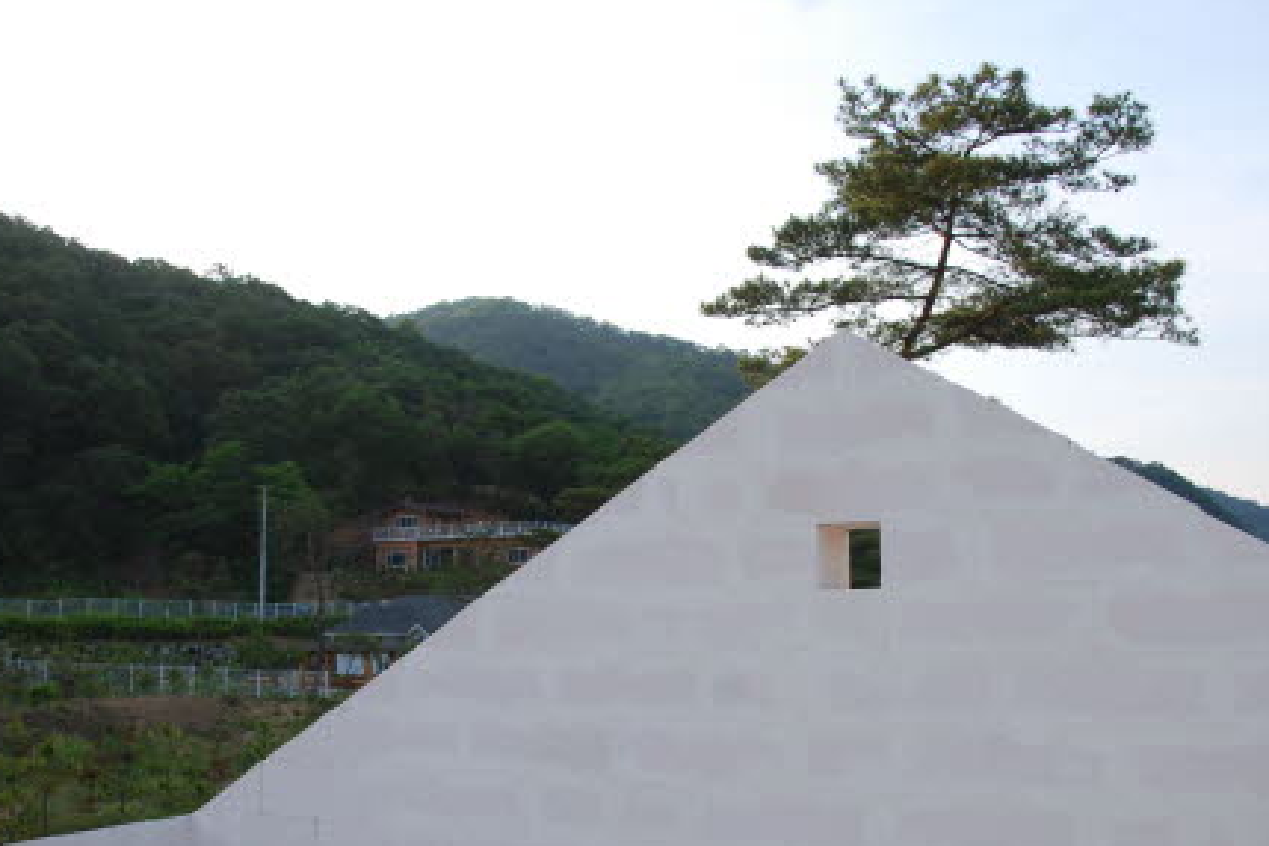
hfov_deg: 54.3
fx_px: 1234
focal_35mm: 35
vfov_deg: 37.8
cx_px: 695
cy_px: 482
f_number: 6.3
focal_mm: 20
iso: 100
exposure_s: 1/160
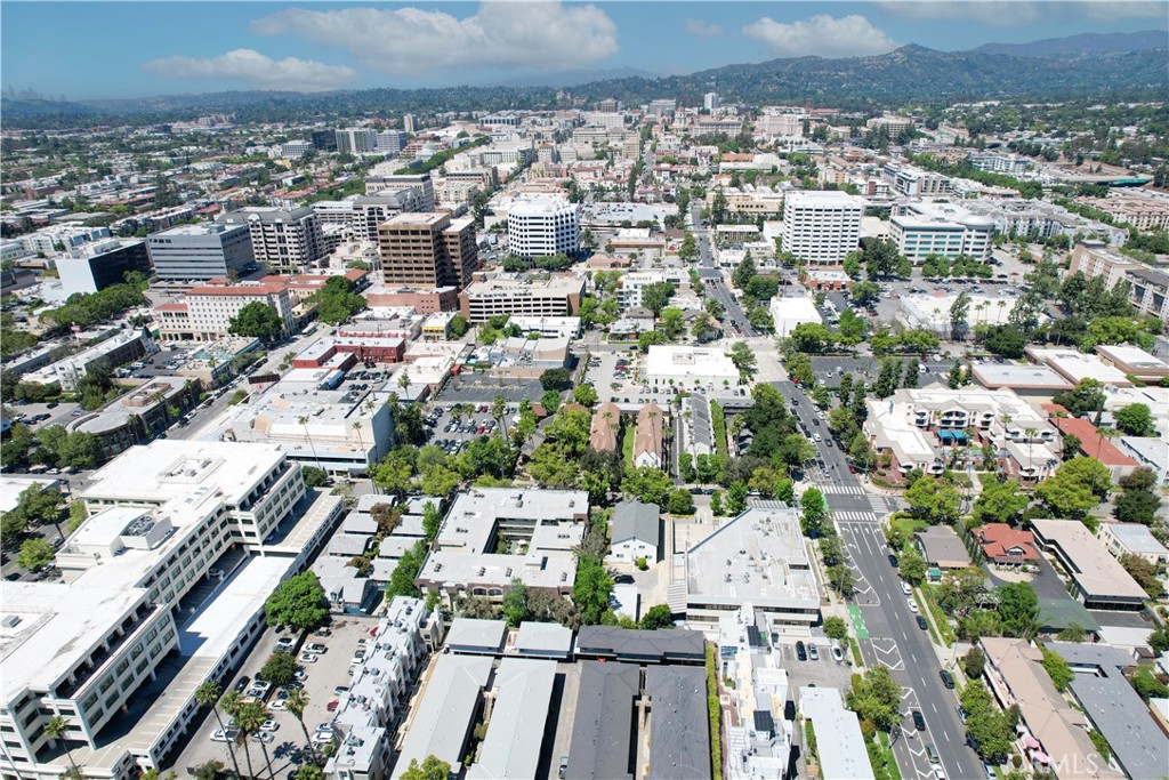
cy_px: 390
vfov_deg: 57.2
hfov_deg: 78.6
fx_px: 714
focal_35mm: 22
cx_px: 584
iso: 100
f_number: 2.8
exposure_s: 1/2500
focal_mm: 8.38
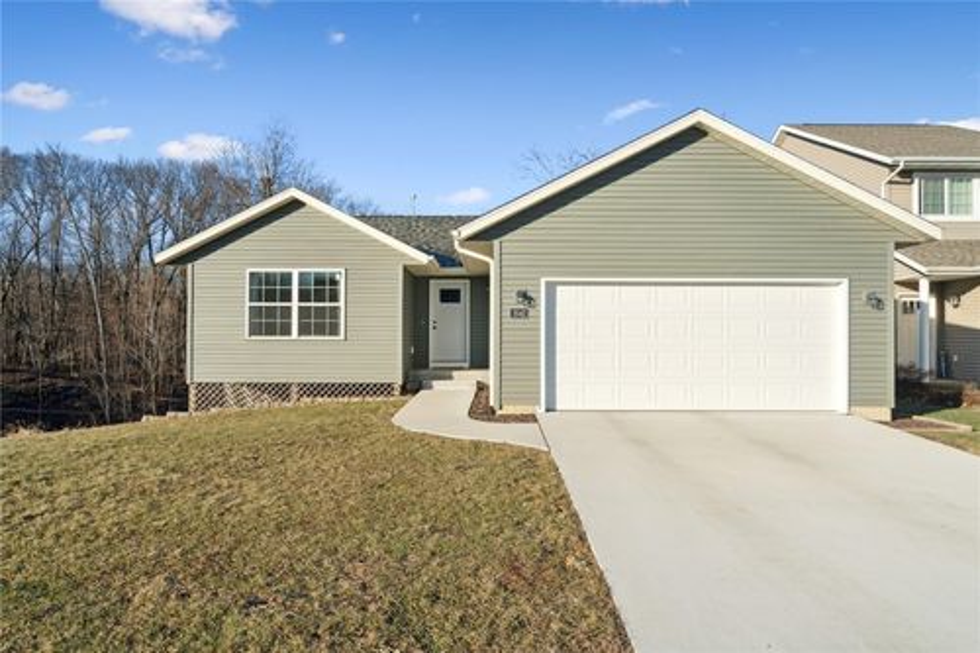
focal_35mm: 22
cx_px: 490
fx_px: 599
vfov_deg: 57.2
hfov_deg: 78.6
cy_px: 326
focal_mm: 22
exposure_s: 1/400
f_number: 10
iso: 400
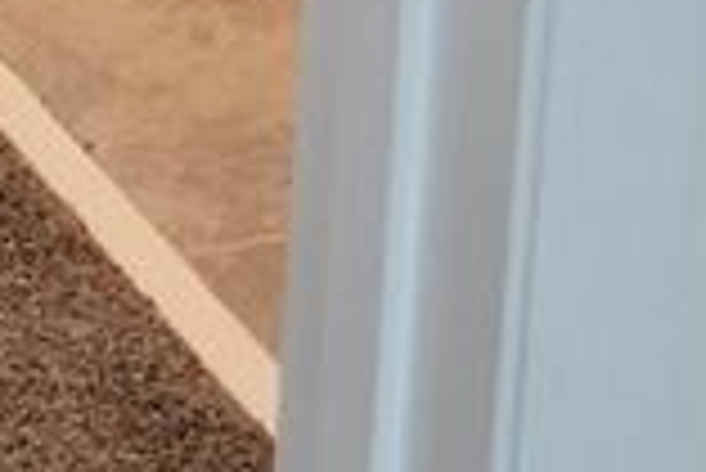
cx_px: -814
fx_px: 3592
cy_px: -1110
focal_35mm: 183
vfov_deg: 6.6
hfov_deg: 10.2
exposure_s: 1/120
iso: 125
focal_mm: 5.4
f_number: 1.8
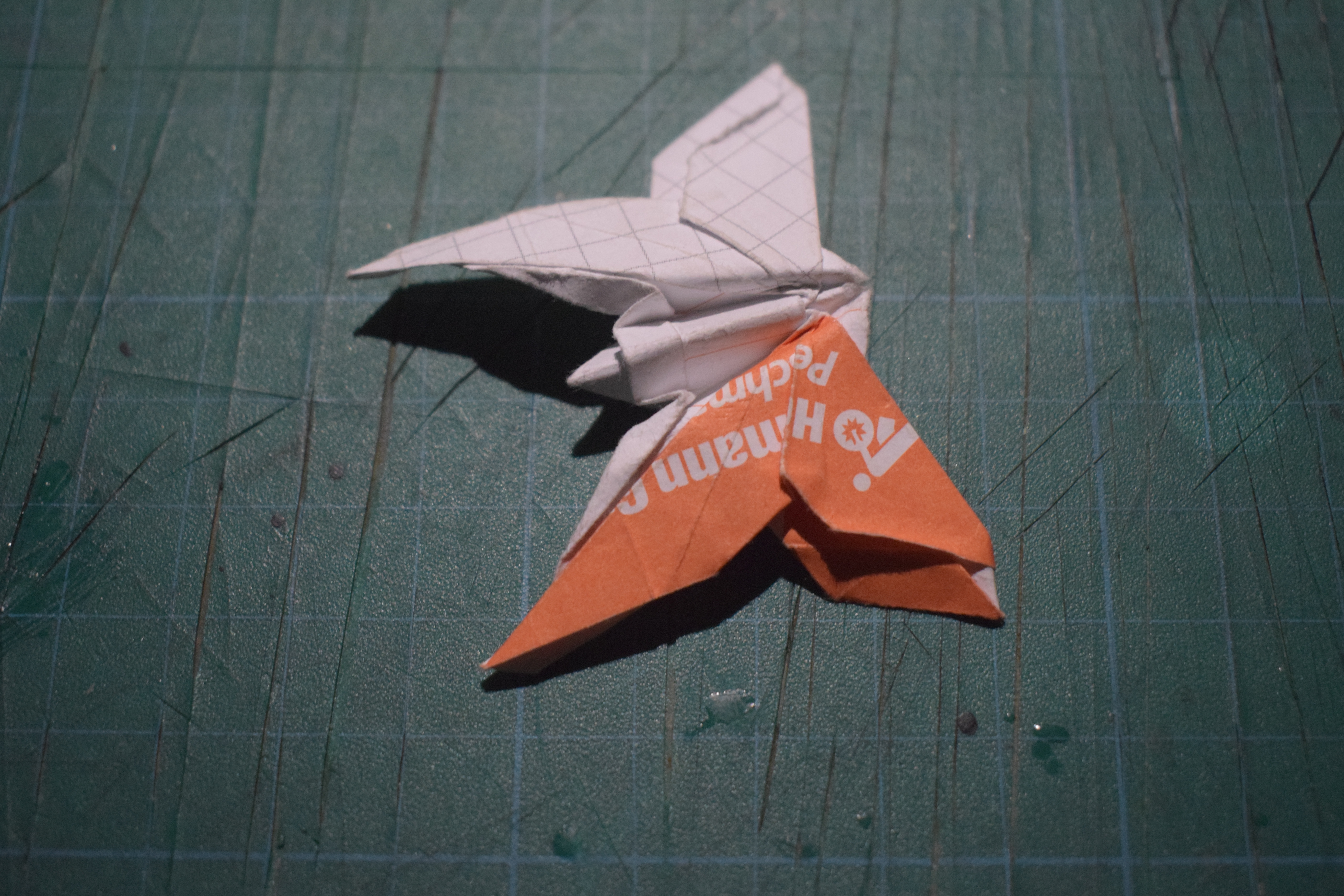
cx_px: 672
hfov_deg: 42.3
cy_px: 433
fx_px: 1737
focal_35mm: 47
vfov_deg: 28.9
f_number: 4.2
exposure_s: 1/100
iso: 3200
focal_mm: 29
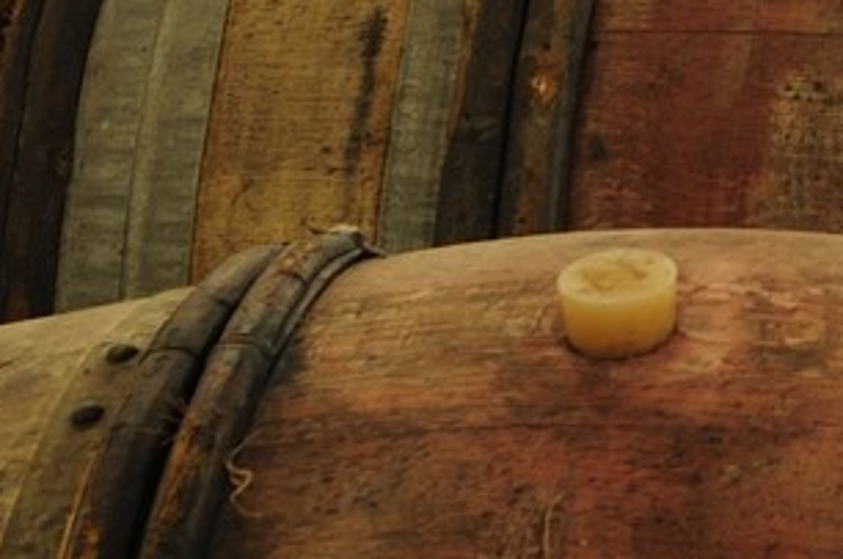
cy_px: -587
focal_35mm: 251
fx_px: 5868
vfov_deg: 5.3
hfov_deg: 7.8
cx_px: 1832
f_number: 10
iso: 400
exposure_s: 1.6
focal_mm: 48
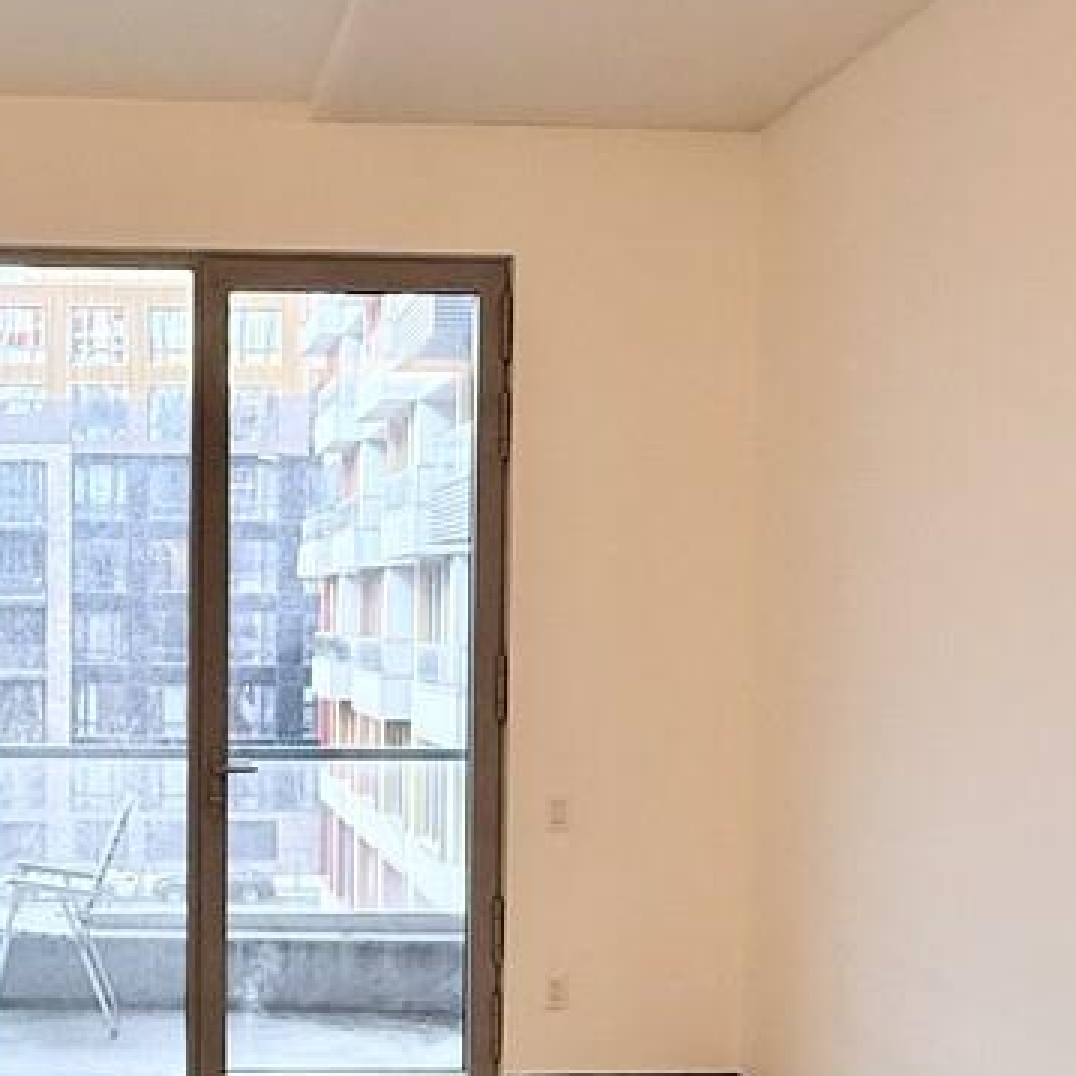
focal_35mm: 46
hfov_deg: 35.4
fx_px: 1618
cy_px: 692
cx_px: 193
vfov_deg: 36.5
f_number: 2.2
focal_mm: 2.22
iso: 250
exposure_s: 1/120
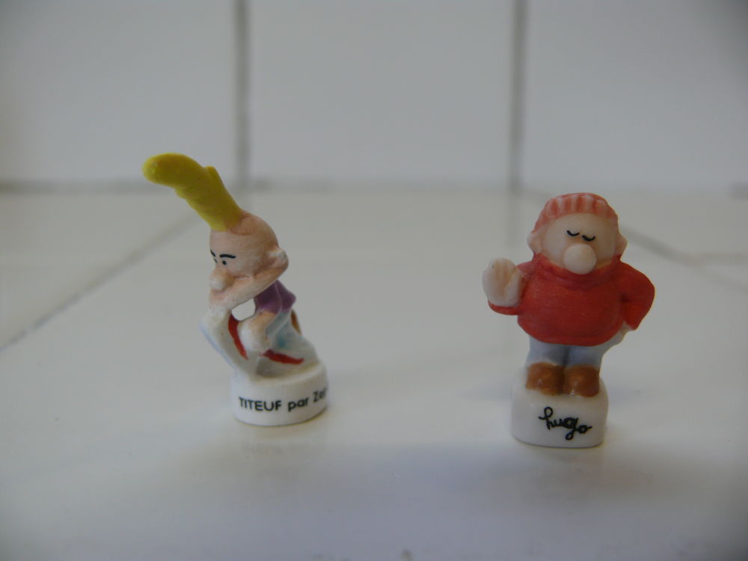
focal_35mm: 35
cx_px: 374
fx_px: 756
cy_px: 280
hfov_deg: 52.6
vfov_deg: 40.7
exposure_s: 1/30
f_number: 2.8
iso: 100
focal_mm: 7.4
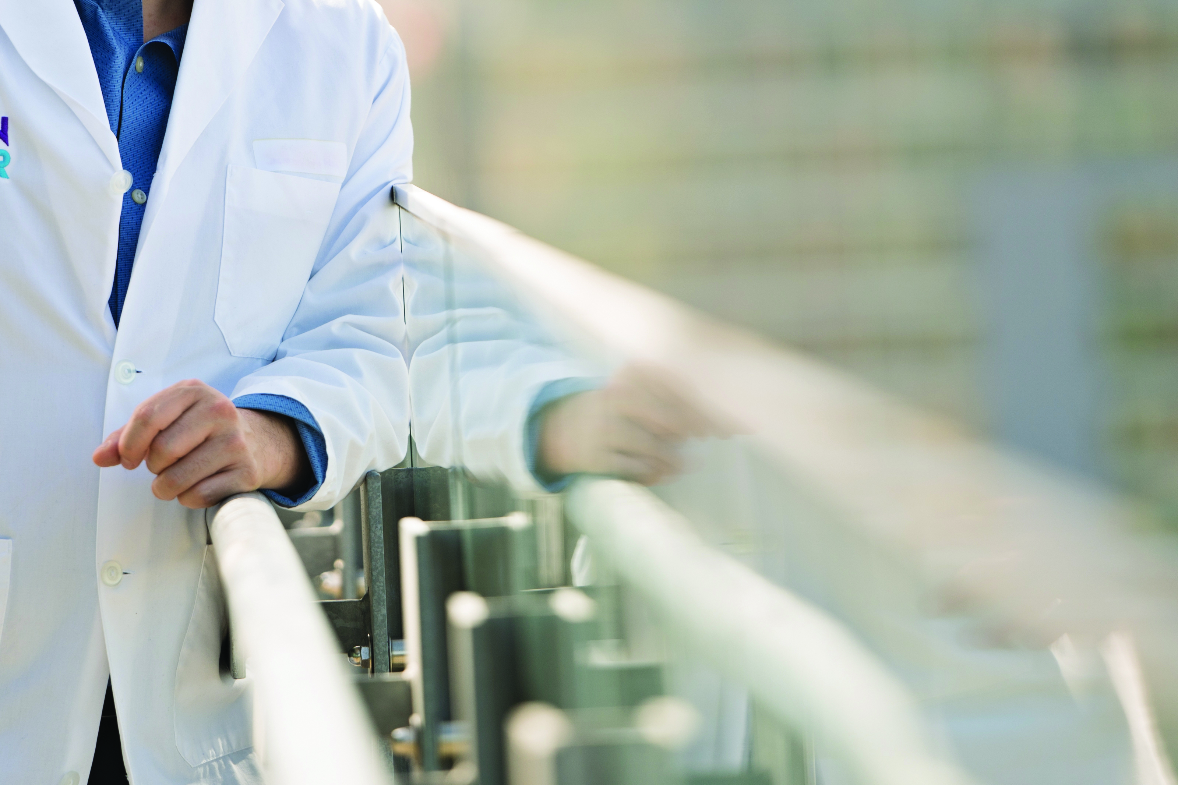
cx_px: 380
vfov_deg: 3.7
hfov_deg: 5.5
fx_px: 12269
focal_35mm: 375
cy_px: 209
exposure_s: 1/640
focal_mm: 200
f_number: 2.8
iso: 125
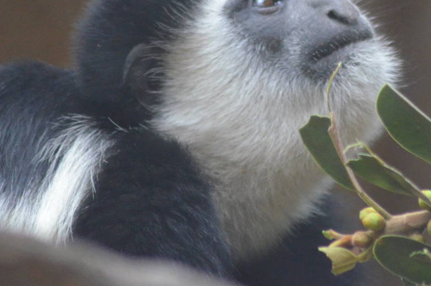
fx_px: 8410
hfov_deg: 2.9
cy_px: 12
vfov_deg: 1.9
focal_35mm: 704
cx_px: 383
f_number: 5
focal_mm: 230
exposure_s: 1/320
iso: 3200
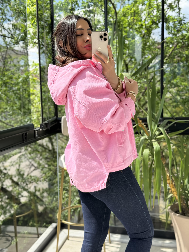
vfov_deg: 39.7
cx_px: 94
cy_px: 126
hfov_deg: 30.3
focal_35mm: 48
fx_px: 349
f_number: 1.78
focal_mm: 6.76
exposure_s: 1/802
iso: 64
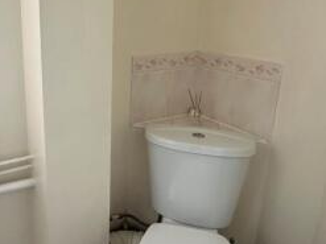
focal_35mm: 33
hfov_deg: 51.8
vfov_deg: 42.4
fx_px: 311
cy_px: 84
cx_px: 64
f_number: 2.2
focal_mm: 2.22
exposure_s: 1/99
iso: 200
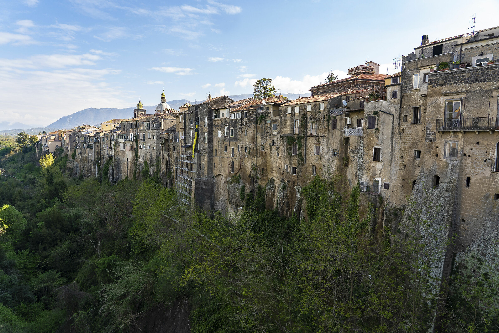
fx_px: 333
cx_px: 250
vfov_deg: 53.1
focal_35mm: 24
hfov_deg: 73.7
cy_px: 166
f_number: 9
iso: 400
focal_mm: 24
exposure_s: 1/200
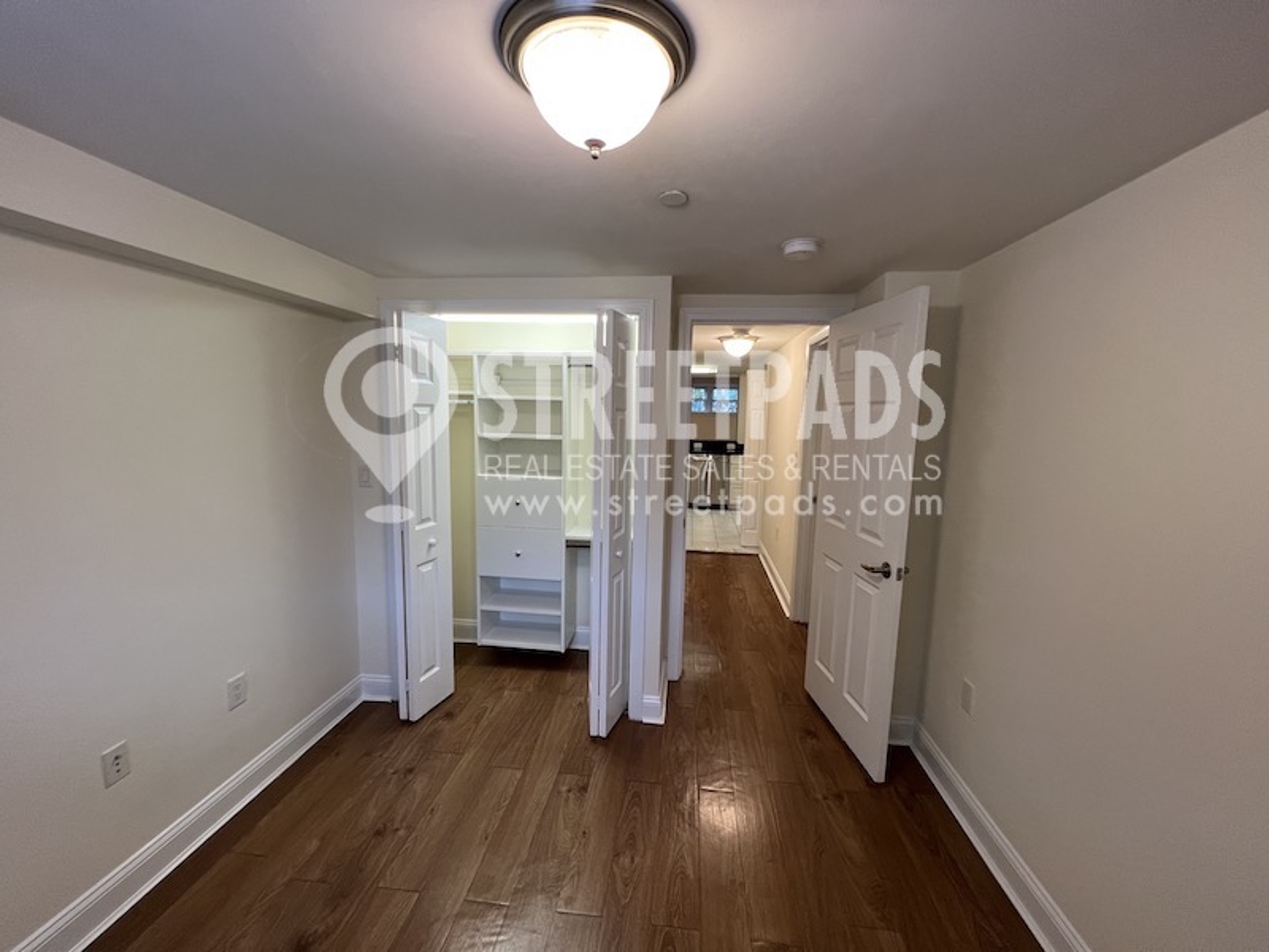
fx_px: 477
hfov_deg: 106.2
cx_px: 634
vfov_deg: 89.9
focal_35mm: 13
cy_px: 476
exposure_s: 1/120
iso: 200
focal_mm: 1.57
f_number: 1.8
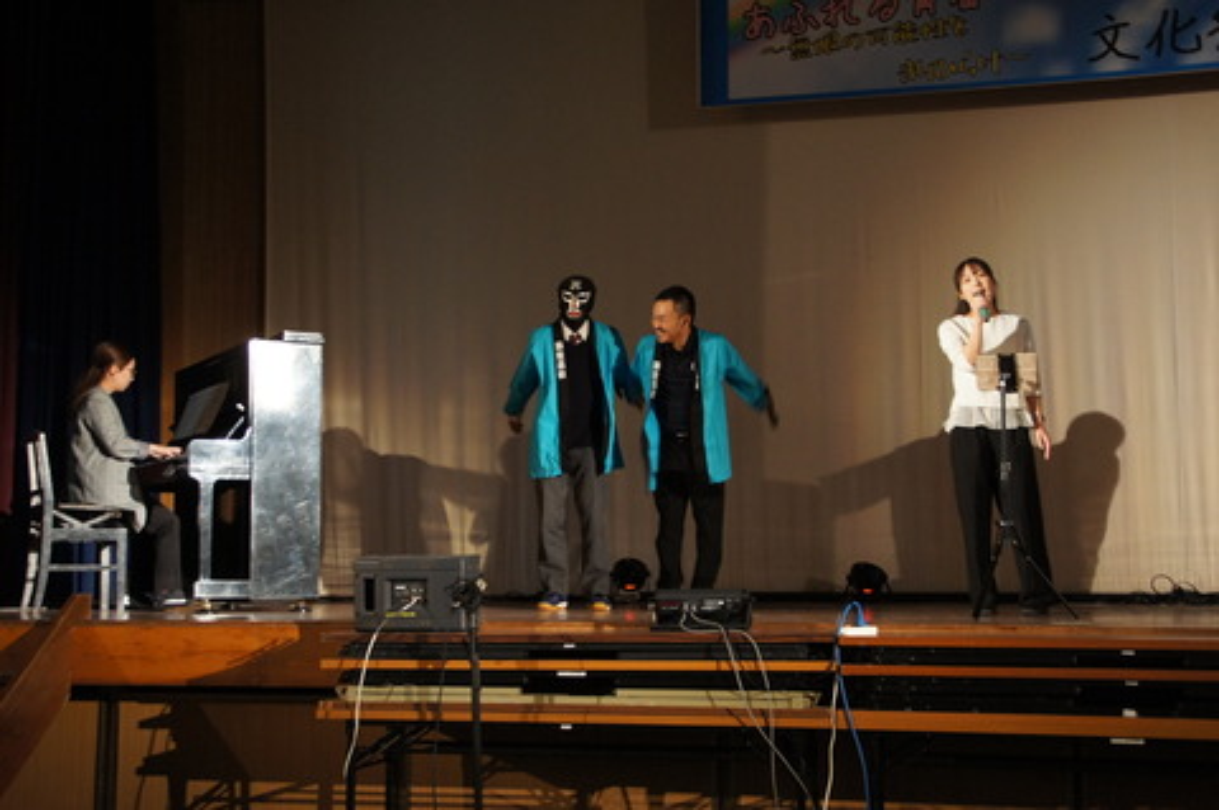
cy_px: 405
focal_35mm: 48
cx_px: 610
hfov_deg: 41.2
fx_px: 1624
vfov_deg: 28.0
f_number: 4.5
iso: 1600
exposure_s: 1/25
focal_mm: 32
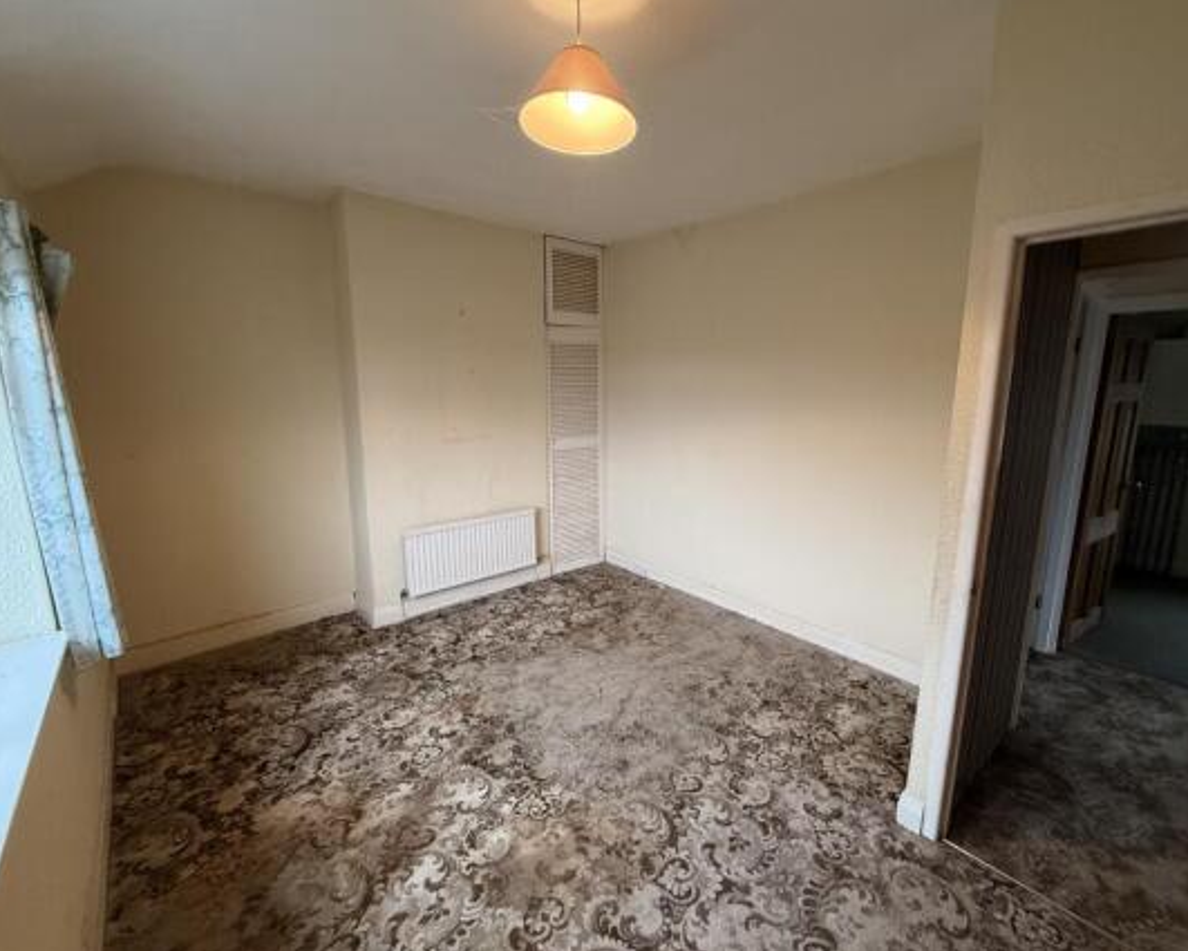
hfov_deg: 96.8
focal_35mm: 15
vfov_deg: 84.1
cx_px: 607
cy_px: 469
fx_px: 528
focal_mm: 2.22
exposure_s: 1/100
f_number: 2.2
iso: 250
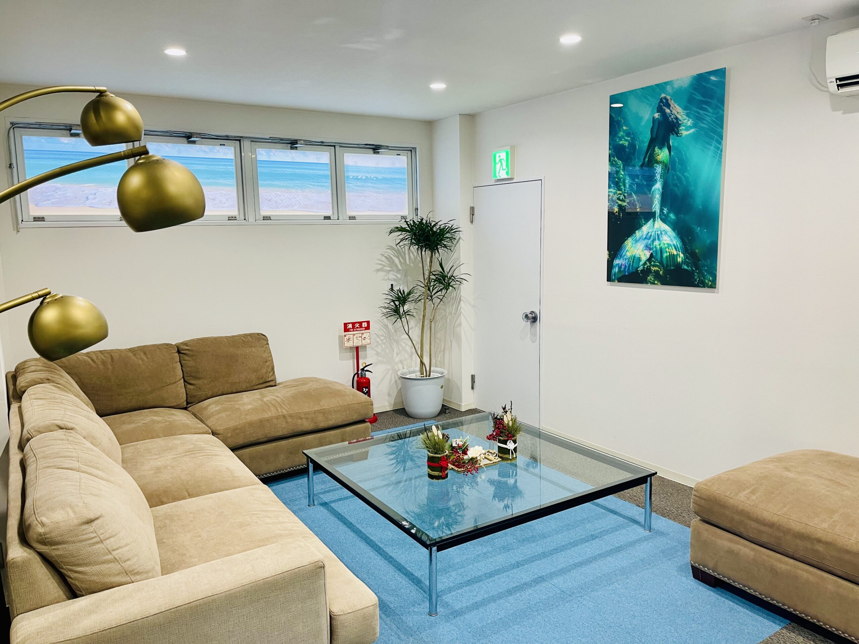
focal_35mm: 25
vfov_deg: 54.9
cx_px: 430
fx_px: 620
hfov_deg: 69.4
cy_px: 322
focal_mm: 5.1
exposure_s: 1/50
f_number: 1.6
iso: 80
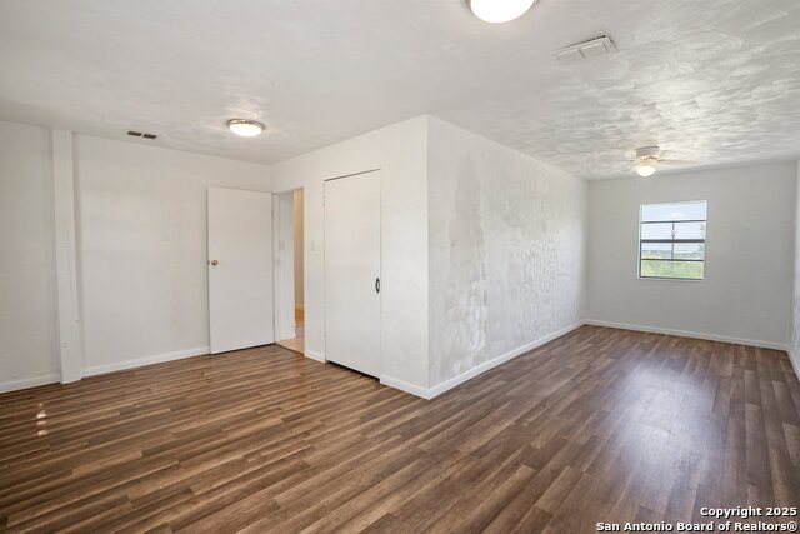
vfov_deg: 73.8
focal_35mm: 16
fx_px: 356
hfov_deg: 96.7
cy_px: 267
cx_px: 400
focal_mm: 16
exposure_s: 1/15
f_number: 9
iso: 640
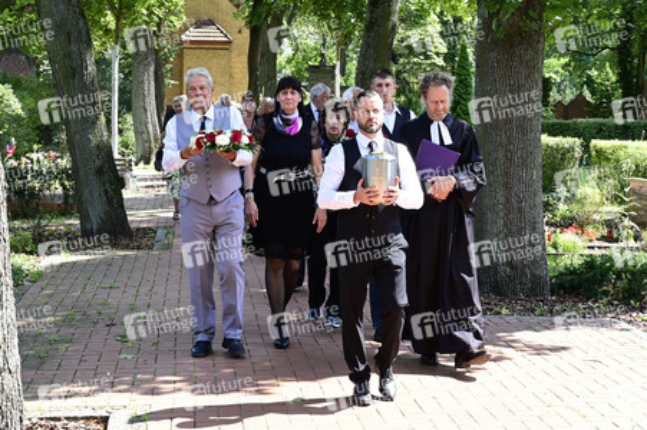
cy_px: 215
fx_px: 880
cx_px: 324
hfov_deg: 40.4
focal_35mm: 49
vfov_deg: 27.5
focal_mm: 49
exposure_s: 1/200
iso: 800
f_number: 10
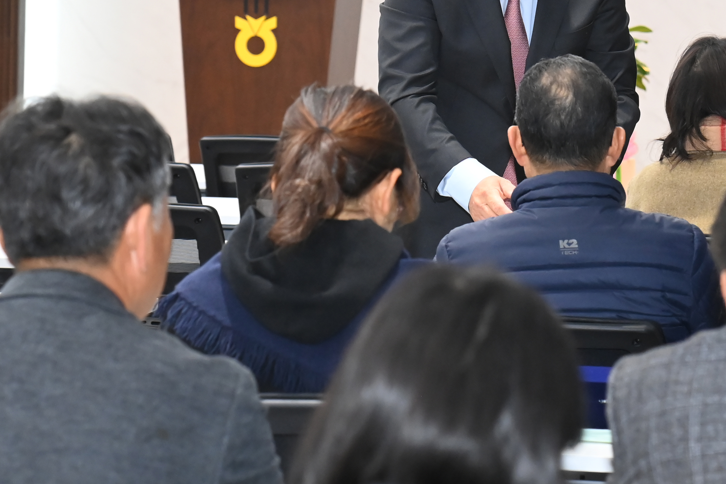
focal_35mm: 190
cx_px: 595
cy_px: 12
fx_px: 3831
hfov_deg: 10.8
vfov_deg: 7.2
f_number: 6.3
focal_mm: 92
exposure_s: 1/250
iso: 4000
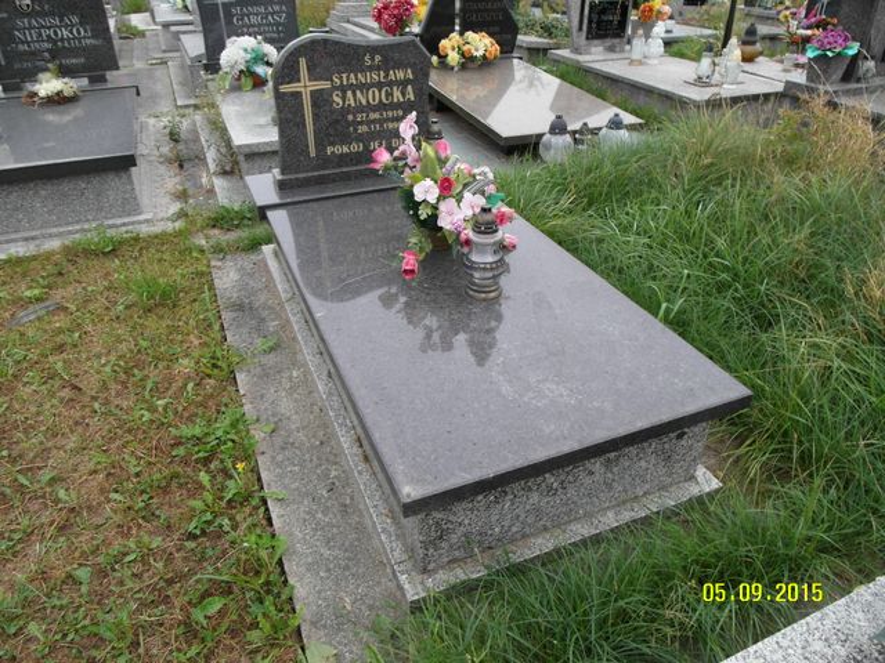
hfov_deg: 71.6
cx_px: 442
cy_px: 332
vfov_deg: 56.8
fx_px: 614
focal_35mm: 24
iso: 80
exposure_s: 1/125
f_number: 3.4
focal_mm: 5.2
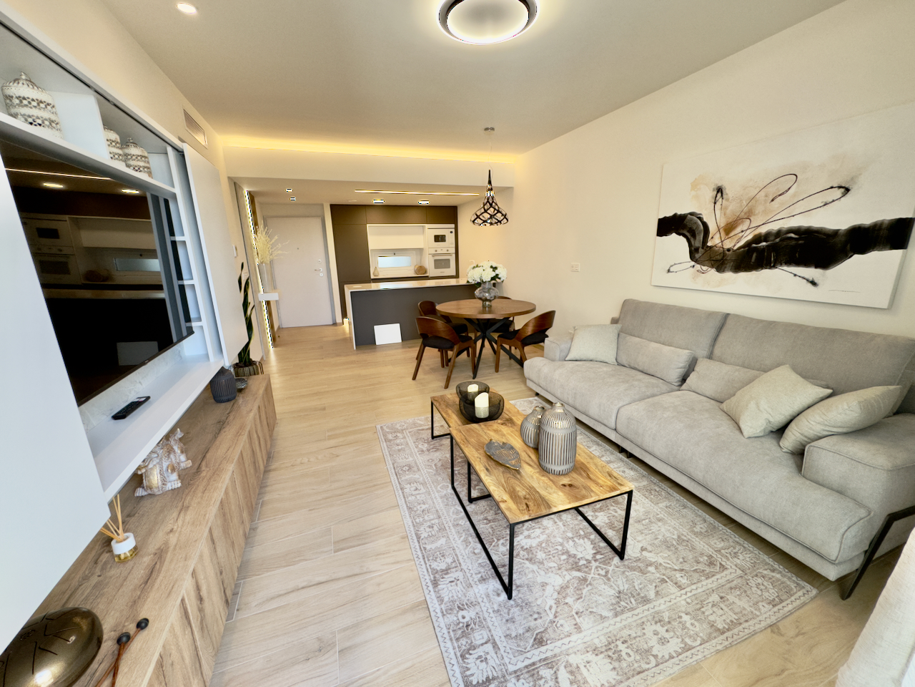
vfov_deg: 85.7
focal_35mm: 14
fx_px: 370
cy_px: 344
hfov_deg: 102.1
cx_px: 458
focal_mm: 2.22
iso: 100
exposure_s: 1/99
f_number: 2.2
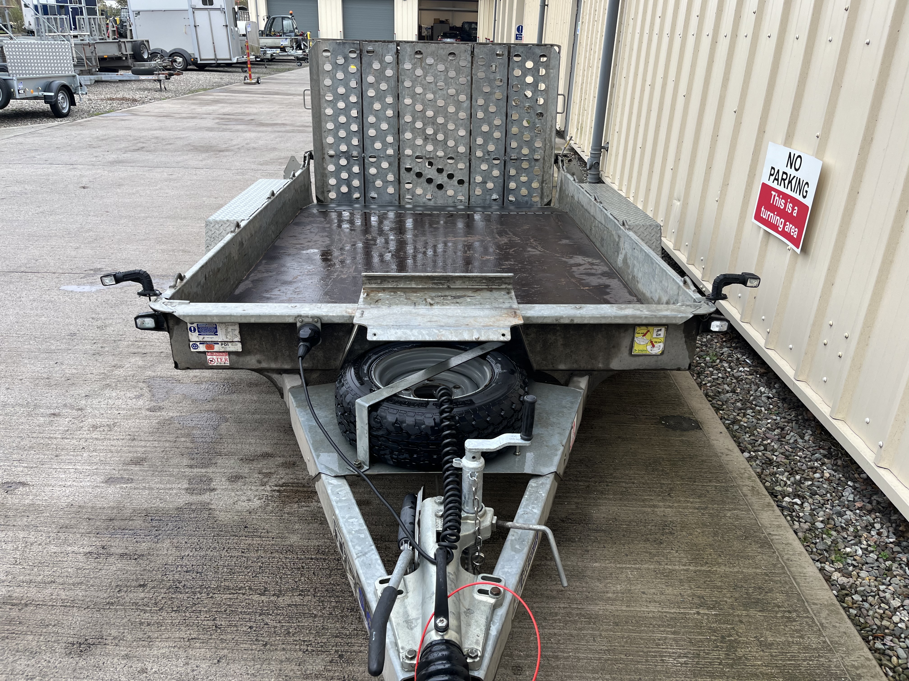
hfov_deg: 67.3
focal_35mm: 26
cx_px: 454
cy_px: 340
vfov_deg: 53.1
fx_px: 683
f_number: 1.6
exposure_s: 1/122
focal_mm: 5.1
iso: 40
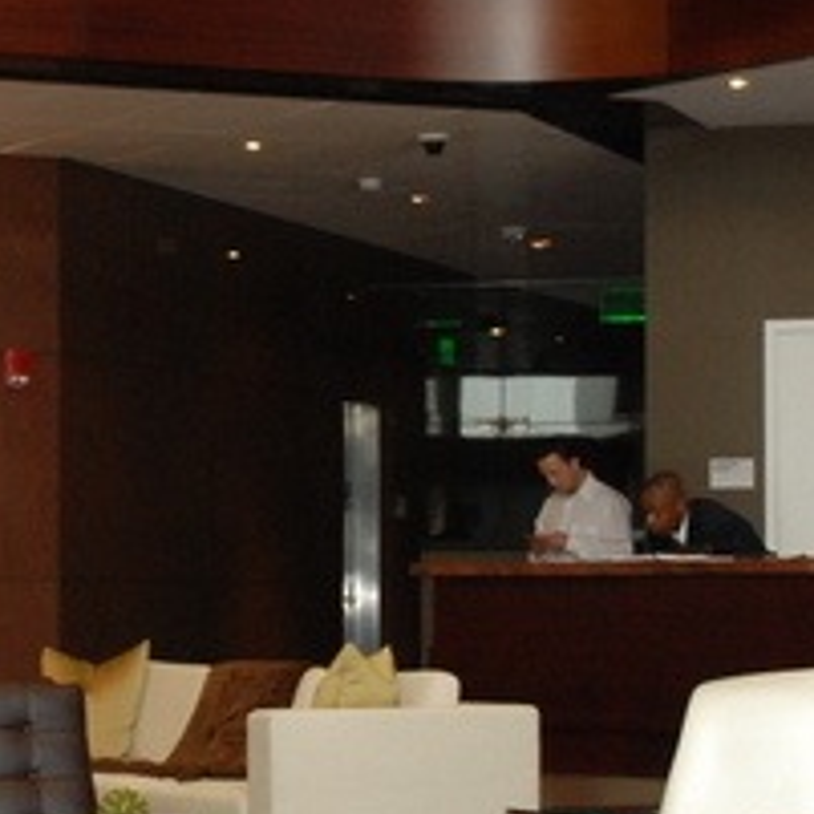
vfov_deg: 13.2
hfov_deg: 13.2
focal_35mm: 132
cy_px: 492
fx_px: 3512
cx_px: 251
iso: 800
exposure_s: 1/60
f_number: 5
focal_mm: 26
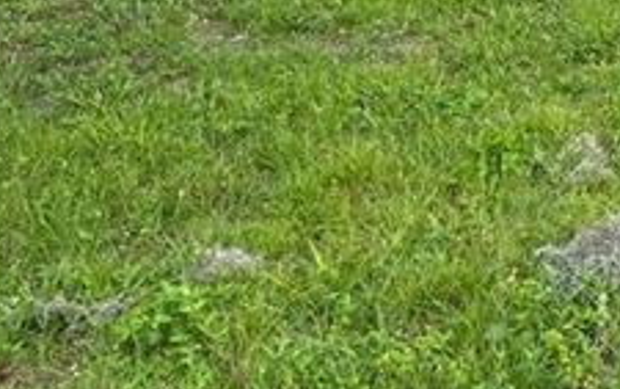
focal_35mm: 94
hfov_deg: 20.5
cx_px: 758
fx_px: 1590
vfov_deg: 13.0
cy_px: -246
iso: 50
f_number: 1.6
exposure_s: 1/1062
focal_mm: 4.2
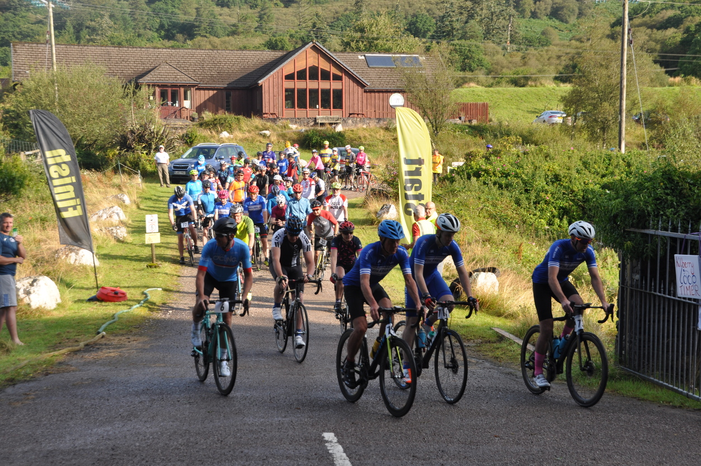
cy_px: 233
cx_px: 350
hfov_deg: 29.3
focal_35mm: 69
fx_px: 1342
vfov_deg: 19.7
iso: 200
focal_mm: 46
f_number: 7.1
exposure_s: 1/250
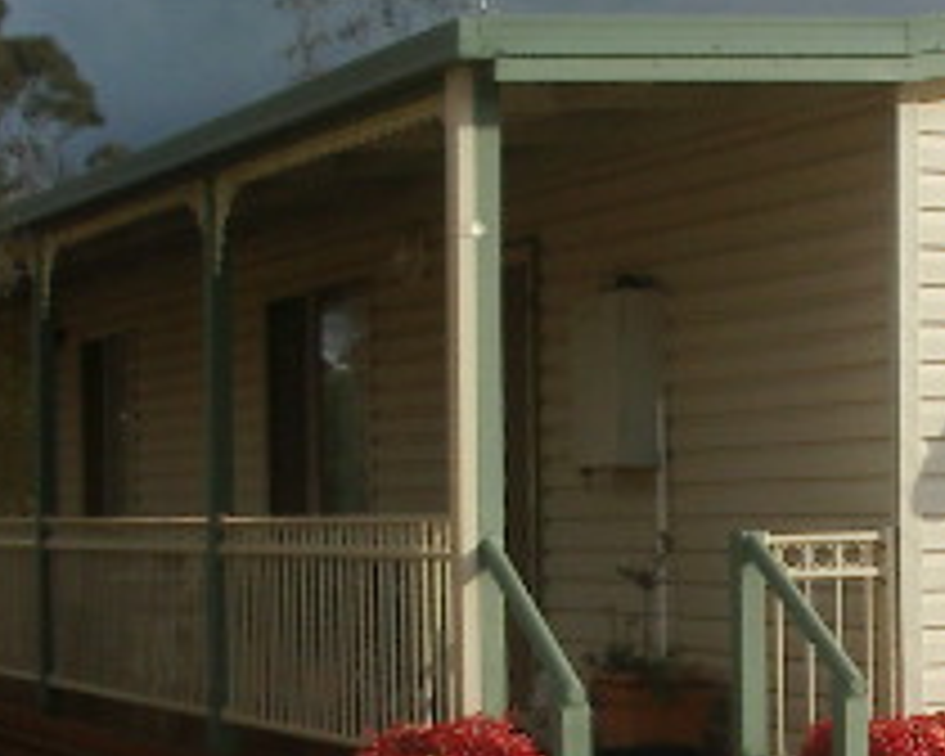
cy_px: 621
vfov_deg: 13.6
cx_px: 940
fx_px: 3160
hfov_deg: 16.7
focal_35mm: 113
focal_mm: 5.8
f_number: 4.8
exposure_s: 1/320
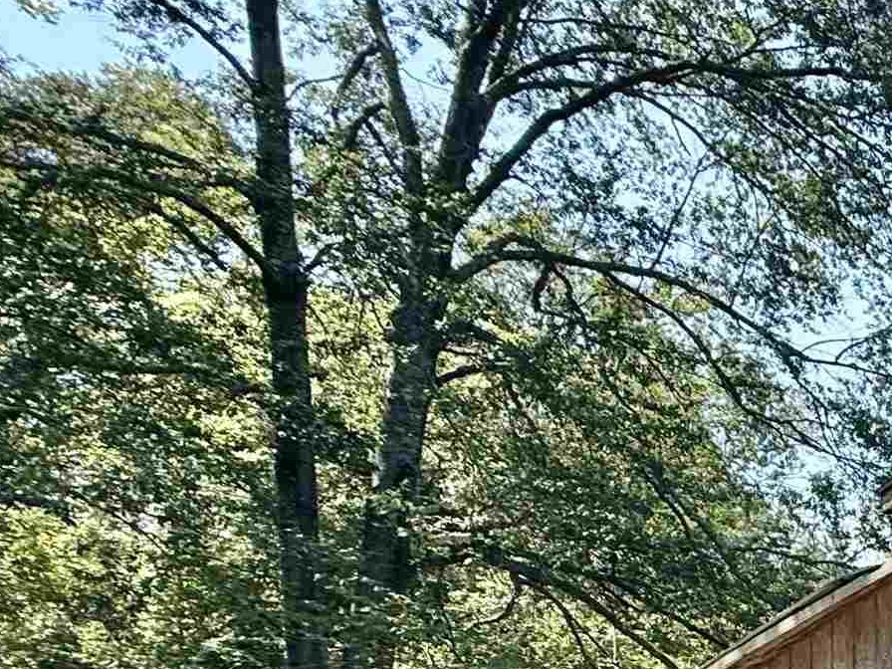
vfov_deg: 27.4
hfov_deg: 23.9
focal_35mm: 48
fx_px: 1237
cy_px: 755
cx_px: 1522
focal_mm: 2.22
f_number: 2.2
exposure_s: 1/574
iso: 50
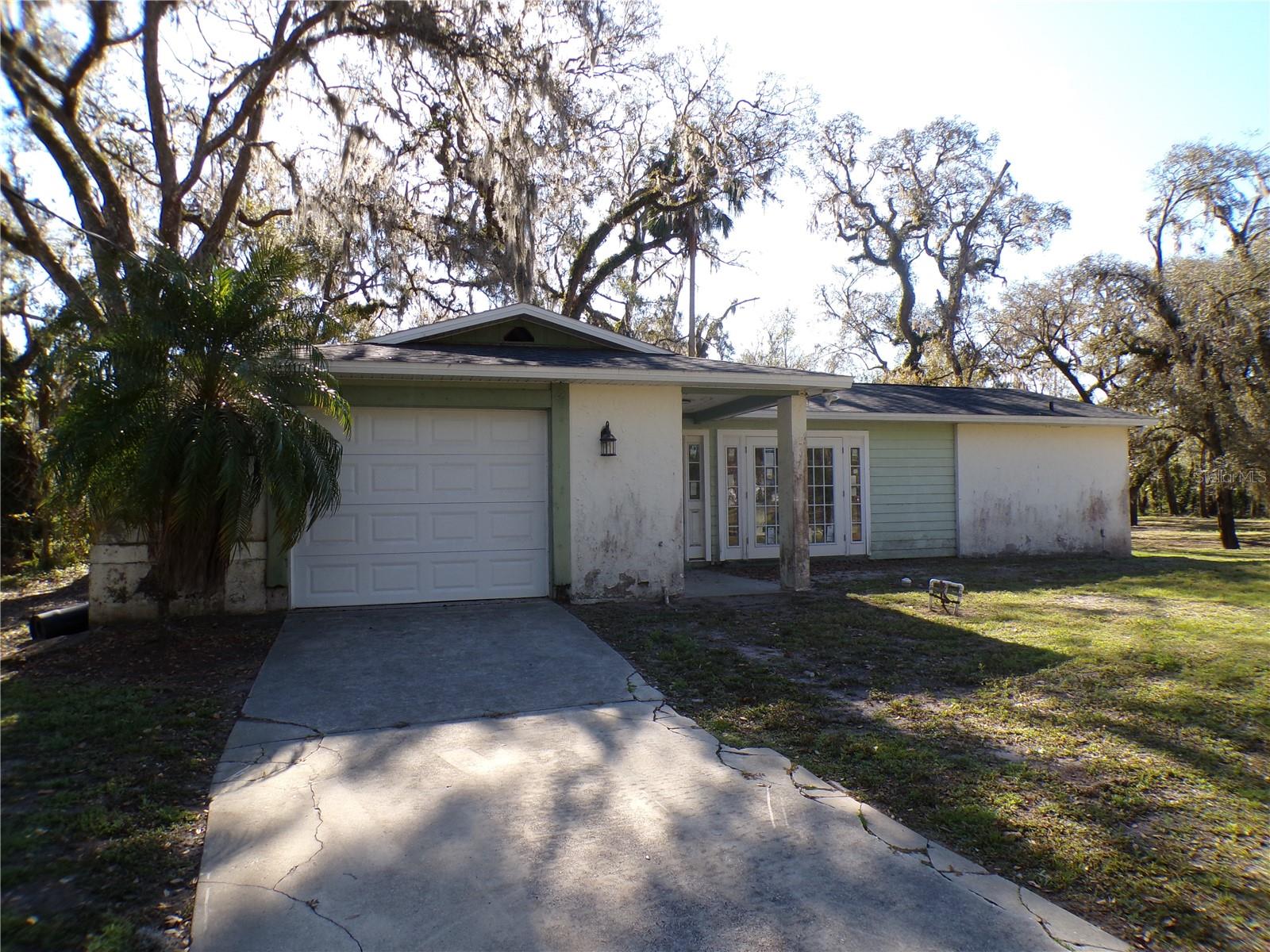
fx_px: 881
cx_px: 635
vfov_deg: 56.8
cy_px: 476
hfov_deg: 71.6
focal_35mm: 24
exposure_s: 1/240
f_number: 4.4
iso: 100
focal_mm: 4.3
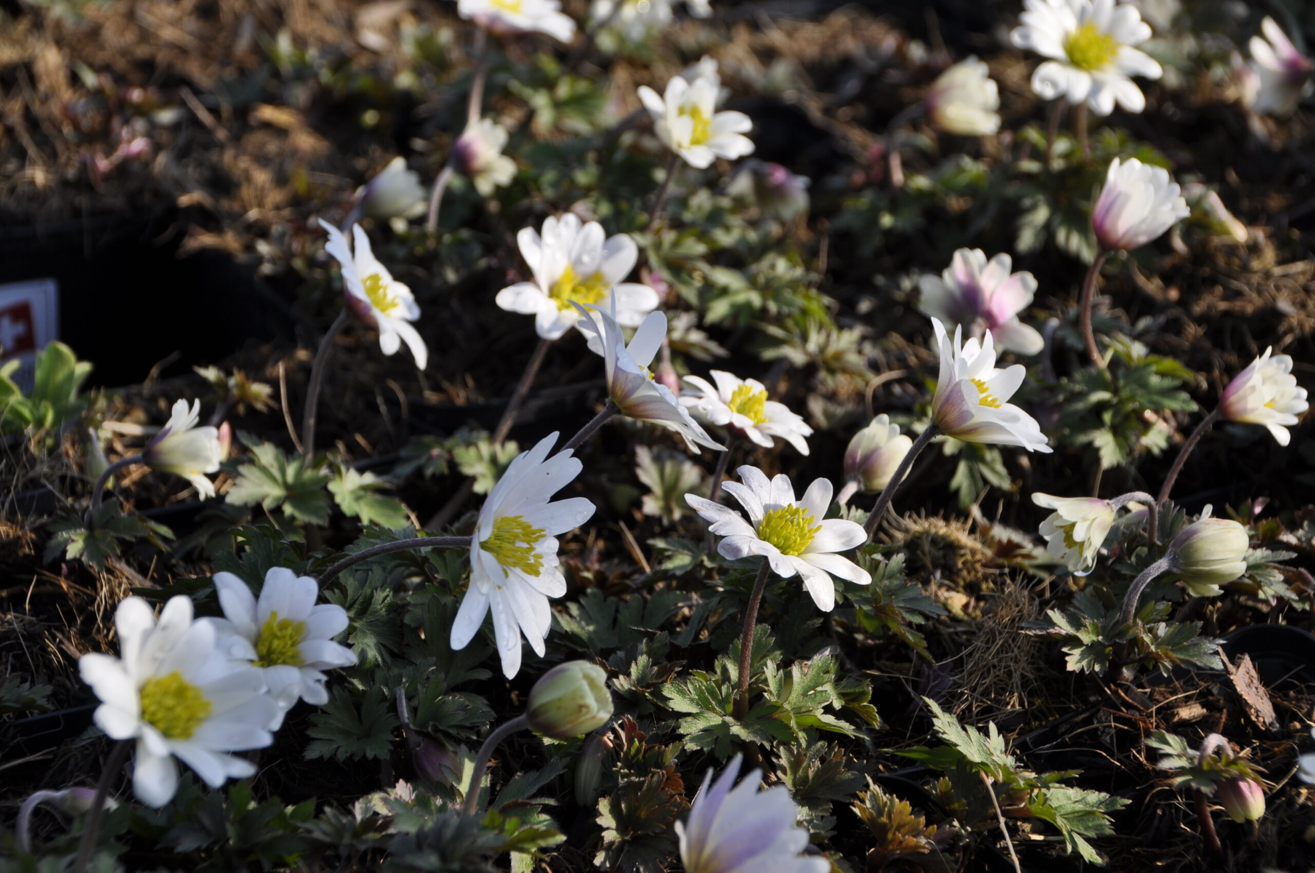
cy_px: 436
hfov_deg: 15.9
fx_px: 4706
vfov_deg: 10.6
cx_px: 658
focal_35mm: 129
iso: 200
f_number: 9
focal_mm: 86
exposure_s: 1/320
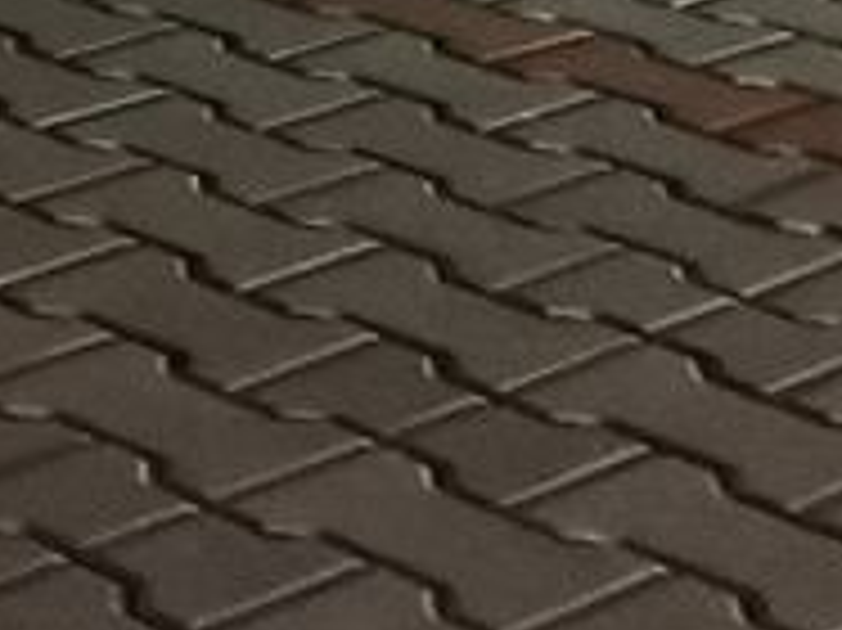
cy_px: -760
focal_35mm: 154
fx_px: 3743
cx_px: -750
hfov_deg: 11.7
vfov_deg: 8.9
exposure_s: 1/33.3
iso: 800
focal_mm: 3.95
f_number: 1.8
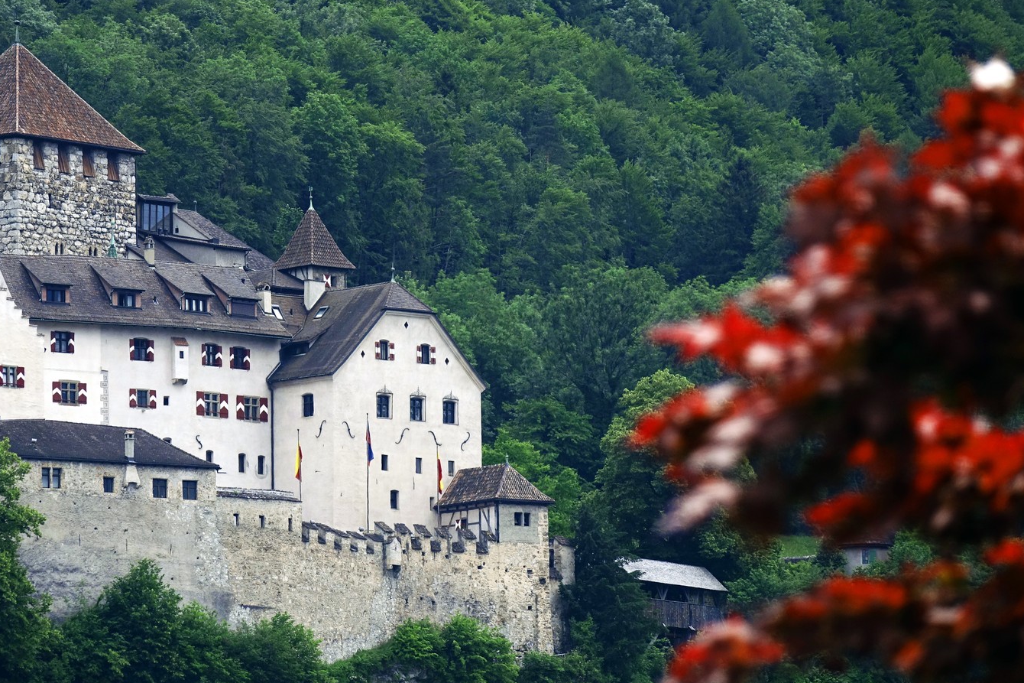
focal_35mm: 485
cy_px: 285
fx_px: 13793
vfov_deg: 2.8
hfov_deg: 4.3
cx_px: 426
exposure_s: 1/800
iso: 100
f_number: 4
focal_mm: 132.24
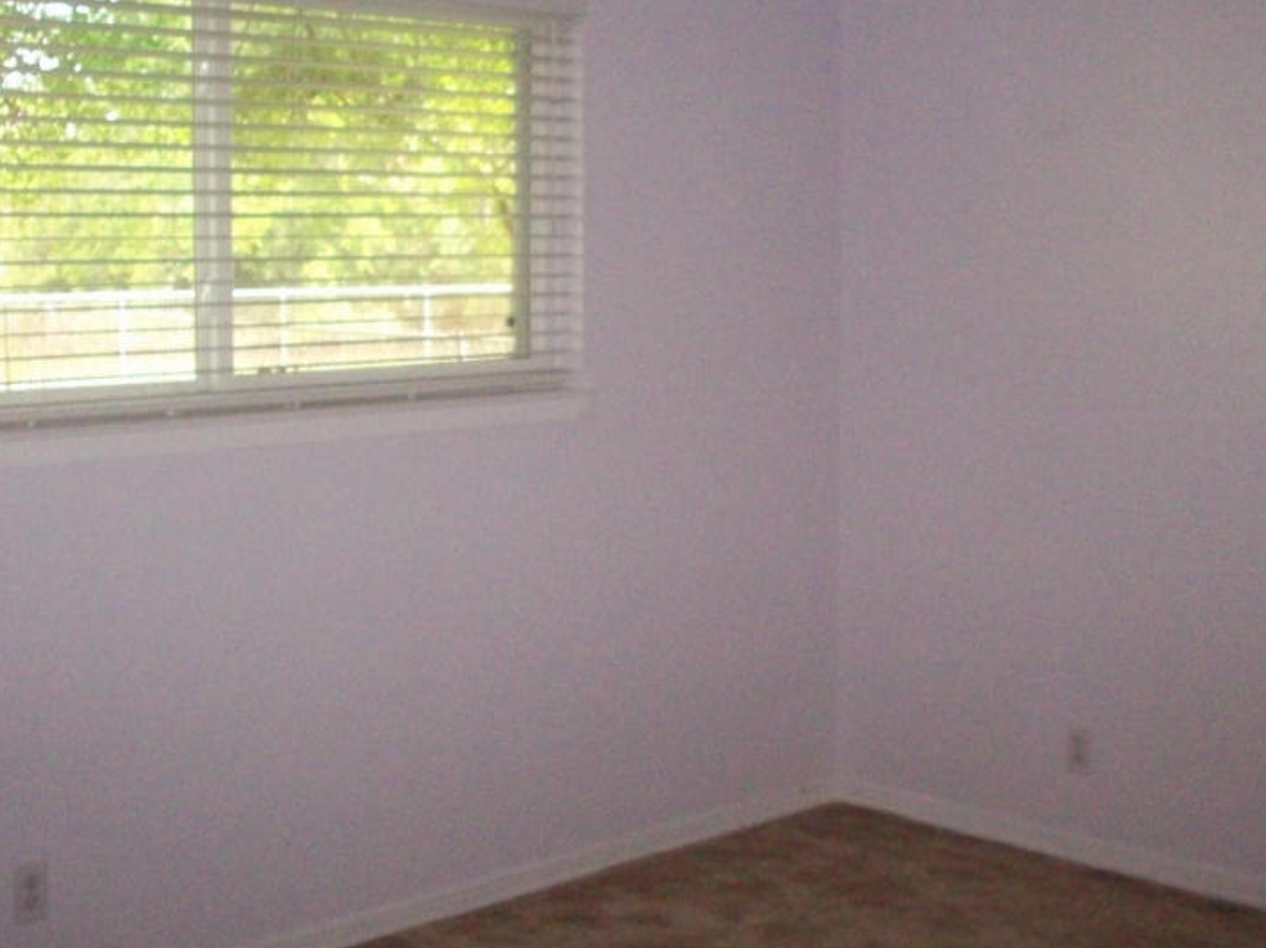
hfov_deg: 35.5
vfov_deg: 27.0
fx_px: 1974
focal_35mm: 54
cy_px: 384
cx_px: 667
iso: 400
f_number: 2.8
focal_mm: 6.2
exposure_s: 1/128
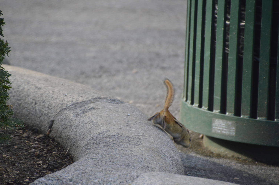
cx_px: 133
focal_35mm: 473
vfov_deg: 2.9
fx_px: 3663
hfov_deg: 4.4
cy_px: 93
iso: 1000
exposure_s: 1/500
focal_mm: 300
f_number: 6.3
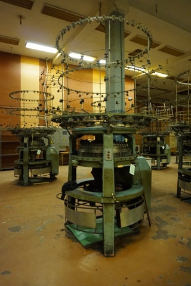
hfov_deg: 53.1
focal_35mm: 24
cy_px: 143
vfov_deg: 73.7
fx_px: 191
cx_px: 96
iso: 3200
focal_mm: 16
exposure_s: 1/25
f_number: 3.5
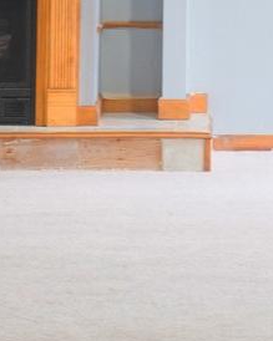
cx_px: 236
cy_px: -88
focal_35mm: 295
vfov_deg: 6.5
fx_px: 2981
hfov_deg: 5.2
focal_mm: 28
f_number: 8
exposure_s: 1/4
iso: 800
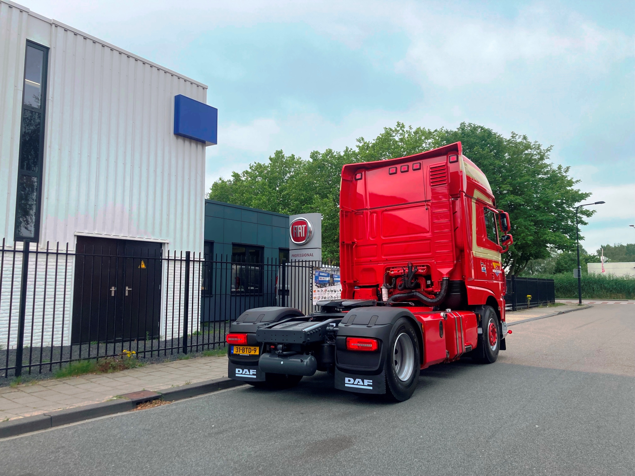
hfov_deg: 63.4
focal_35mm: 28
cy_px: 238
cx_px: 318
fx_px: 514
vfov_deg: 49.8
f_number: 1.8
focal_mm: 3.99
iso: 20
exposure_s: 1/1000
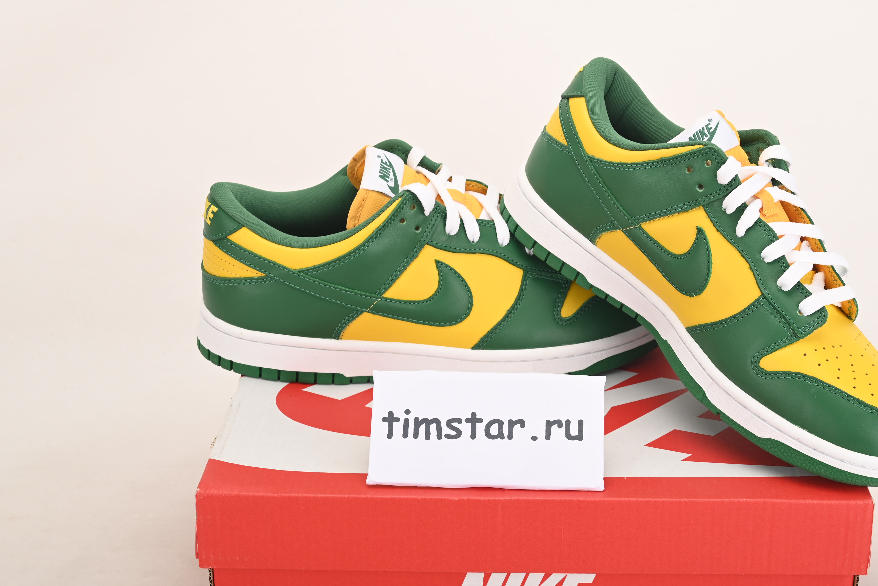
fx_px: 1488
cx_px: 552
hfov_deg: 32.7
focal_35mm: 61
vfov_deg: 22.2
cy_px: 355
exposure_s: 1/200
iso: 100
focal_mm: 46
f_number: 11
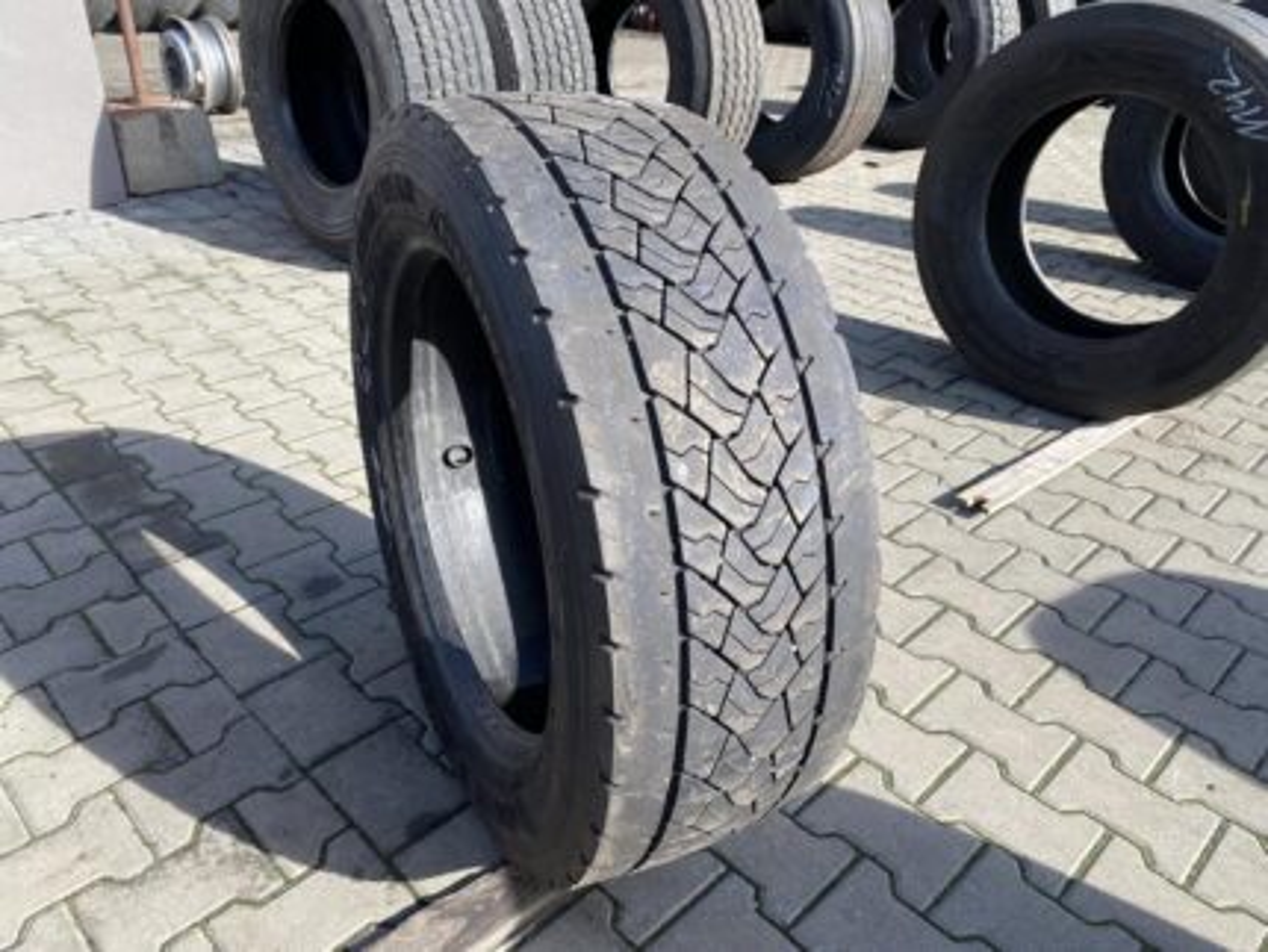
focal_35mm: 26
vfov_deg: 53.1
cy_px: 476
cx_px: 634
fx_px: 953
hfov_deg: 67.3
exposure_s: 1/998
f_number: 1.8
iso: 32
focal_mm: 4.25
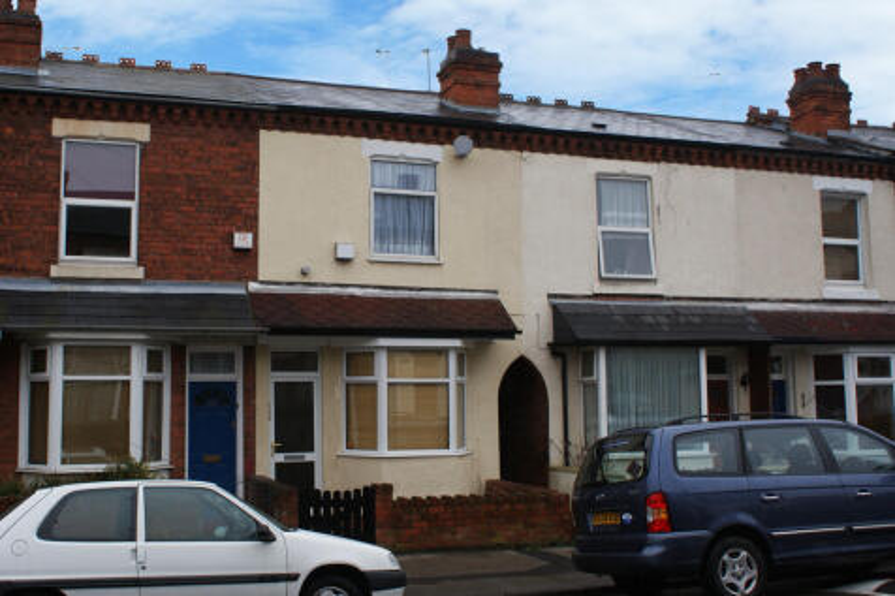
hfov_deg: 49.6
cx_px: 448
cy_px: 298
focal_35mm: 39
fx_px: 969
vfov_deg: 34.2
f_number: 6.3
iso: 100
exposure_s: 1/80
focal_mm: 26
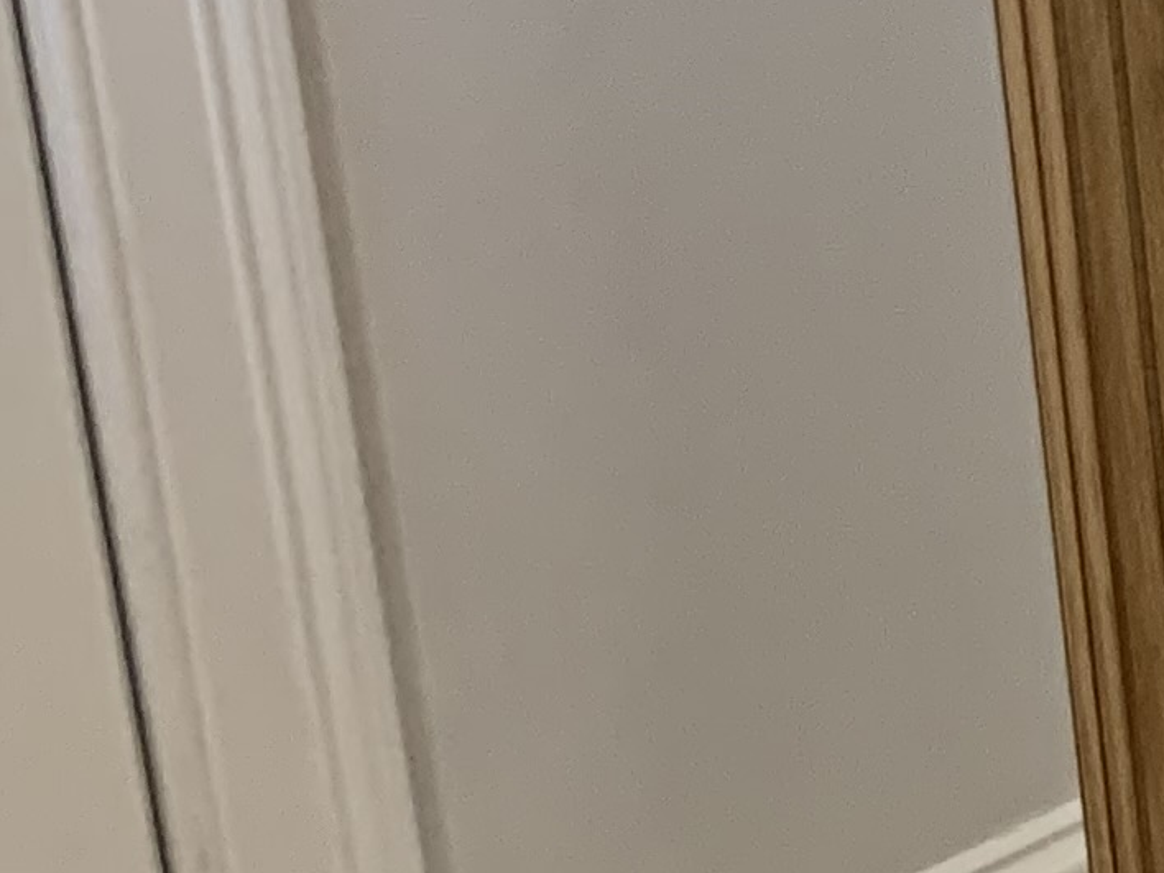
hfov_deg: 10.8
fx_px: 4977
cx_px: 2999
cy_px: -769
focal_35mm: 148
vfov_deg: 9.5
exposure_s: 1/60
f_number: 1.8
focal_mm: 4.25
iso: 100
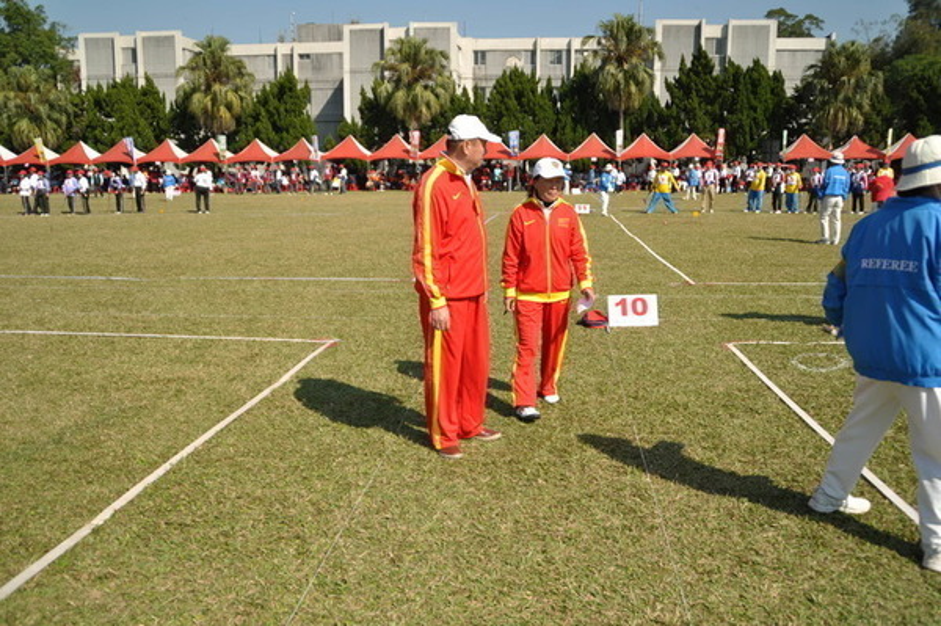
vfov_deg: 39.9
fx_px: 862
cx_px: 470
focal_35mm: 33
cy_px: 313
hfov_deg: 57.3
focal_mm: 22
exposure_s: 1/1250
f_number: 3.5
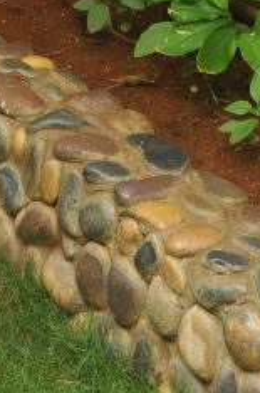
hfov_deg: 8.0
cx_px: -255
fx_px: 1787
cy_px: -356
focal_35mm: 164
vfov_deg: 11.5
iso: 400
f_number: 6.3
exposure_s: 1/125
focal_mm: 25
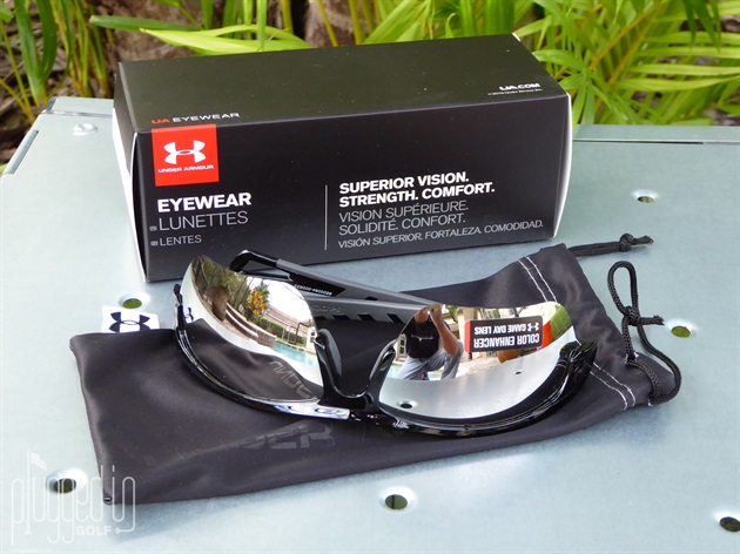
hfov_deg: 29.8
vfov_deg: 22.6
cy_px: 277
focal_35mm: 65
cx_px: 370
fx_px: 1389
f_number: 4.3
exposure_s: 1/60
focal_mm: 10.9
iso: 400
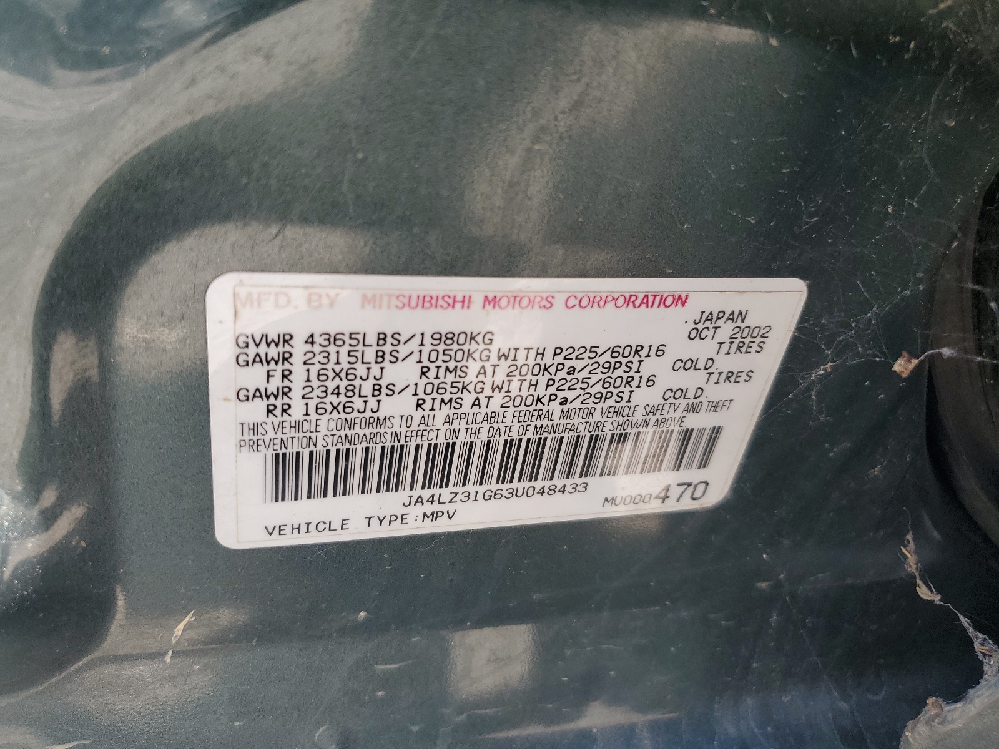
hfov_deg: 67.3
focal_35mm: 26
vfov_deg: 53.1
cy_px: 374
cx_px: 500
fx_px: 750
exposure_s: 1/312
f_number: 1.5
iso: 50
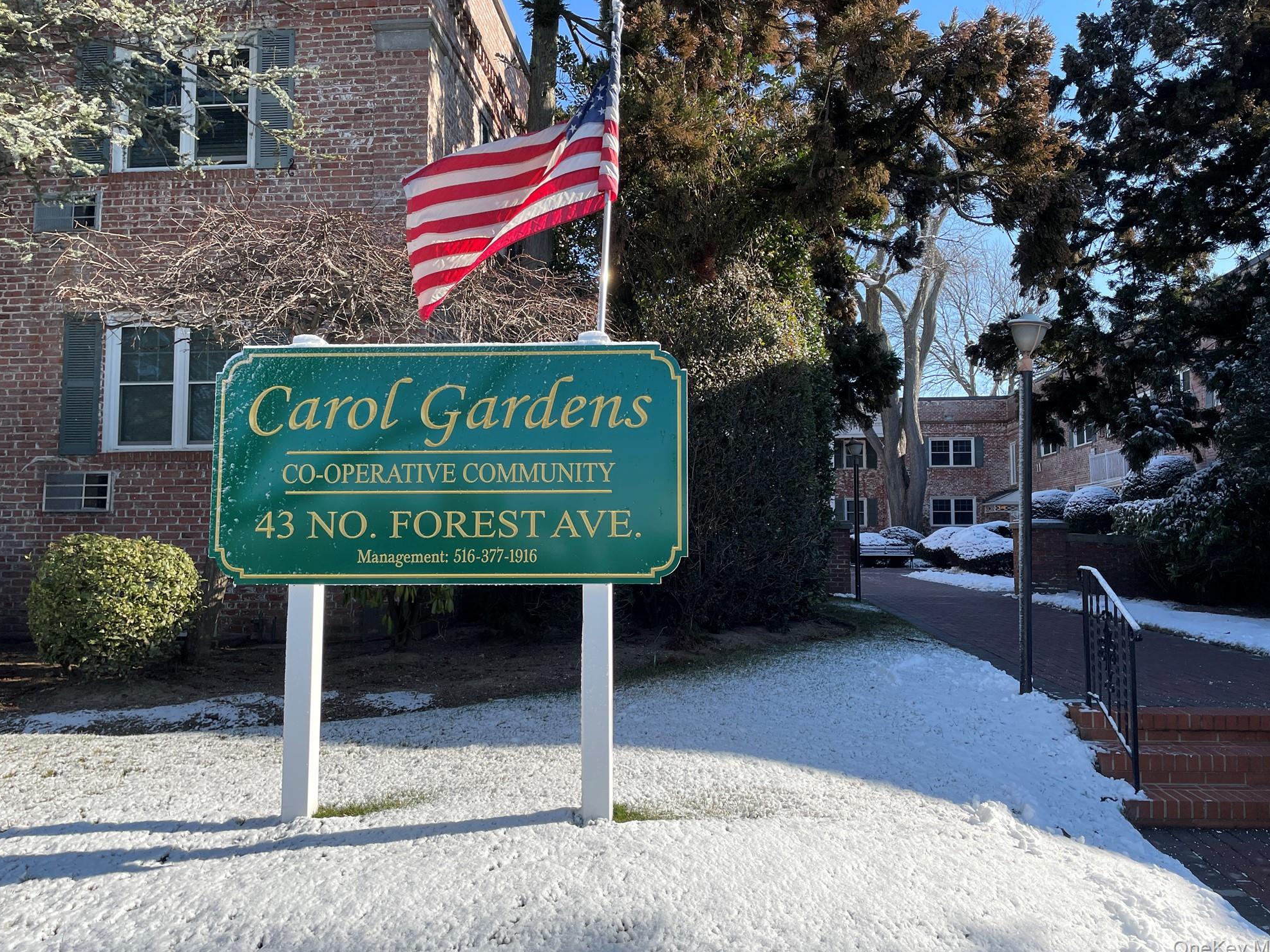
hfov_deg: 65.3
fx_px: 991
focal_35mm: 27
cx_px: 643
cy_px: 469
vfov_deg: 51.4
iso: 32
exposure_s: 1/1618
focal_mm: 4.2
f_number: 1.6
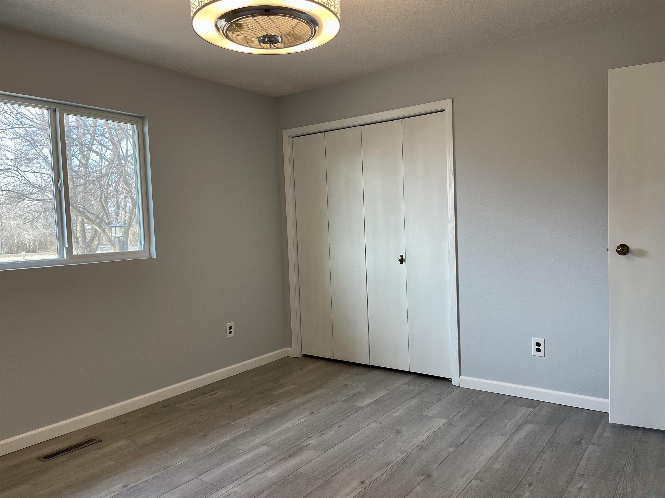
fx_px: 480
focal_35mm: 25
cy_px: 249
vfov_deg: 54.9
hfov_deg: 69.4
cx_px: 332
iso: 100
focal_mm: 5.1
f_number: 1.6
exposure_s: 1/120
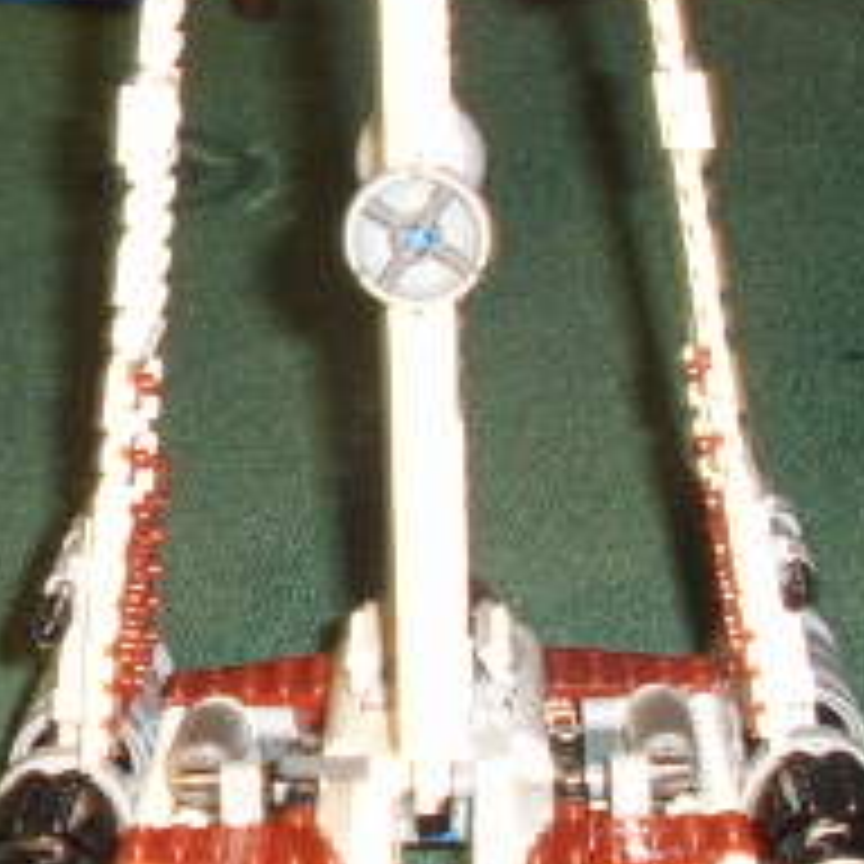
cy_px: 472
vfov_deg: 27.7
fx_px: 1751
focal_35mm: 62
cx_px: 459
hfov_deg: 27.7
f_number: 2.9
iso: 183
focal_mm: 5.8
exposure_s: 1/30
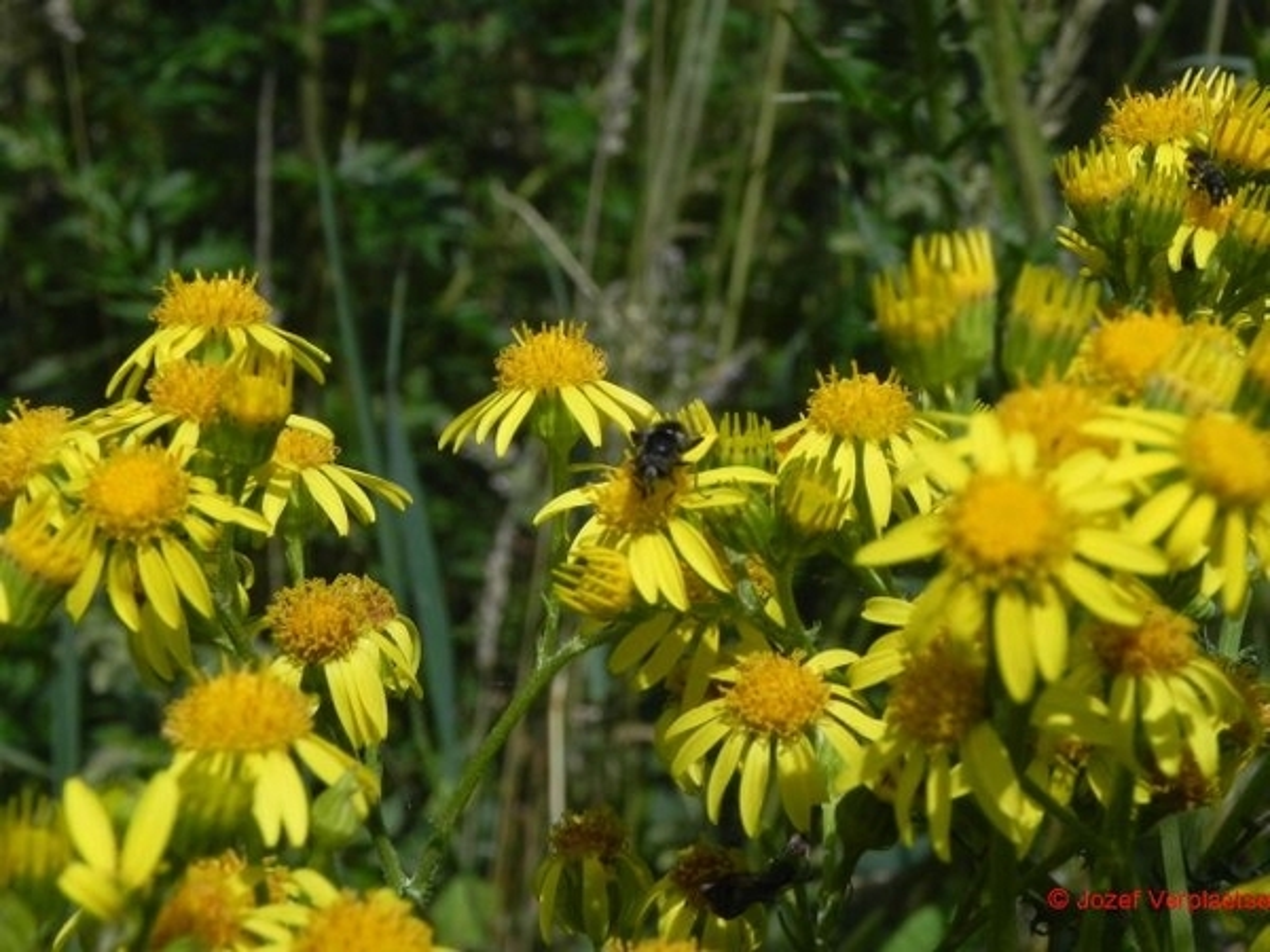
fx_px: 3485
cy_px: 476
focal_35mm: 95
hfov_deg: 20.7
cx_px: 635
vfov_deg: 15.6
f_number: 8
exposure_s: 1/639
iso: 160
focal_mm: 16.9
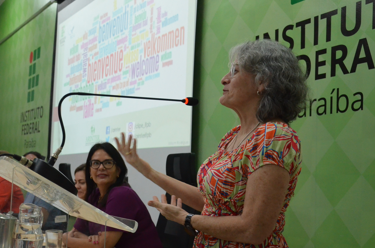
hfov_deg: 33.8
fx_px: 613
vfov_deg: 22.9
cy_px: 133
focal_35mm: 59
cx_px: 140
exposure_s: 1/160
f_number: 4.2
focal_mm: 30
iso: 2500
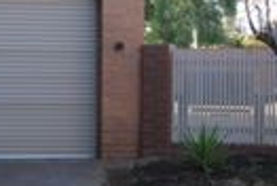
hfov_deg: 16.7
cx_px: -36
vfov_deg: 11.7
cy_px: 71
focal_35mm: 118
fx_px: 910
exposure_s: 1/125
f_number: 4
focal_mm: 22
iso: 110
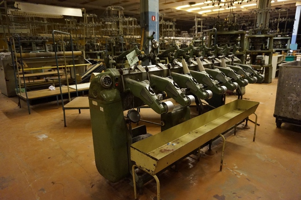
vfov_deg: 53.1
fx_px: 201
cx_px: 150
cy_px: 100
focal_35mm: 24
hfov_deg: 73.7
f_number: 3.5
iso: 3200
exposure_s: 1/40
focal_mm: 16
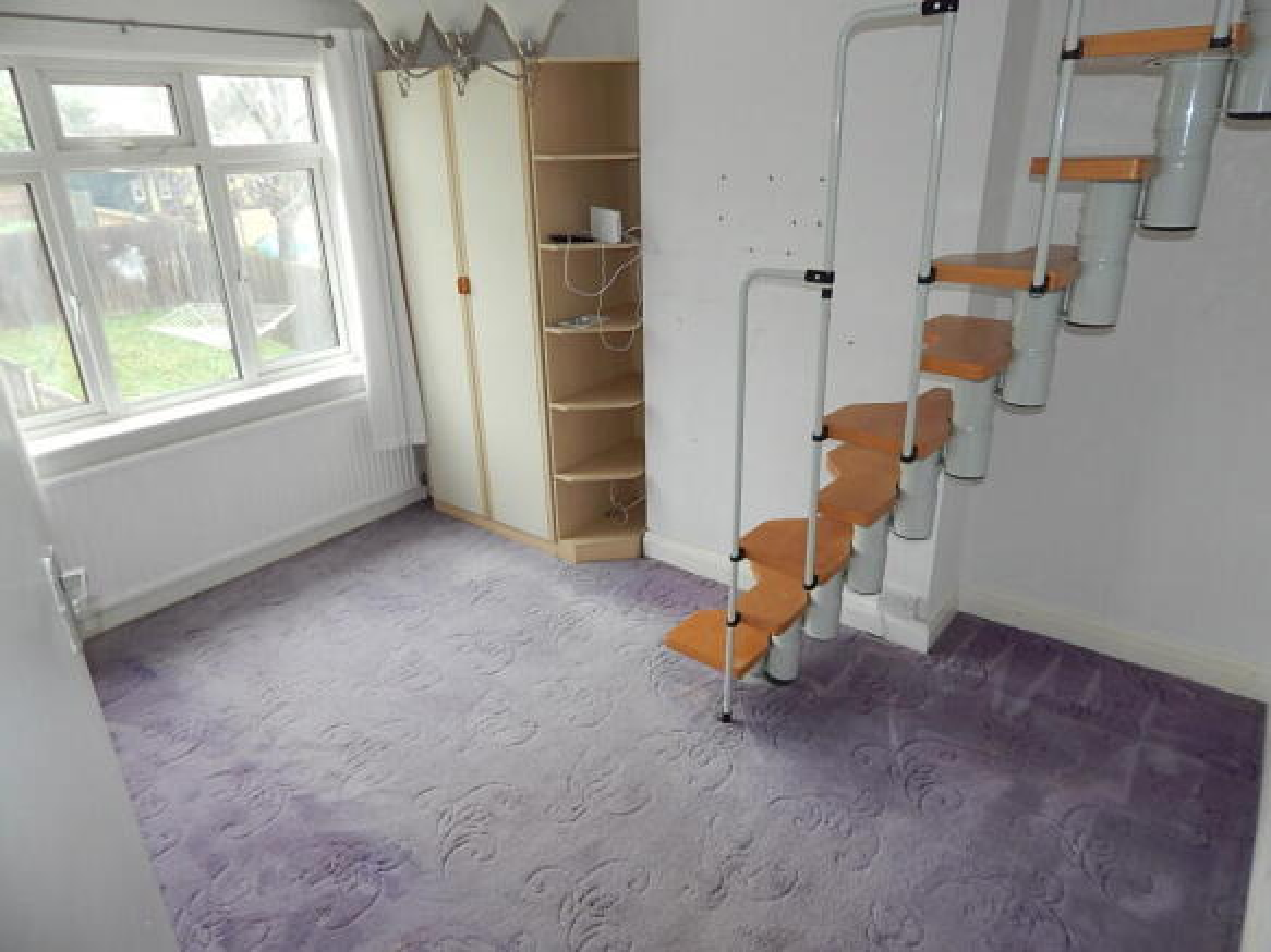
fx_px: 844
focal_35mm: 23
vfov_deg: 58.9
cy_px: 476
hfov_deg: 73.9
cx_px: 636
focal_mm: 4
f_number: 3
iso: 200
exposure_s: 1/30
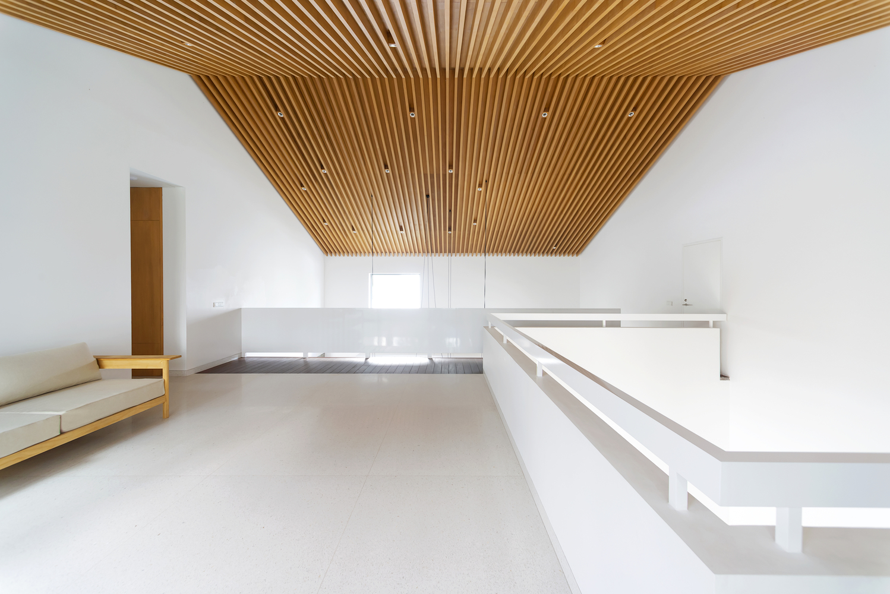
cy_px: 297
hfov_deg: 104.2
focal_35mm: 14
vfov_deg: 81.3
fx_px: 346
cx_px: 445
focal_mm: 14
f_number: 8
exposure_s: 1/4
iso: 400
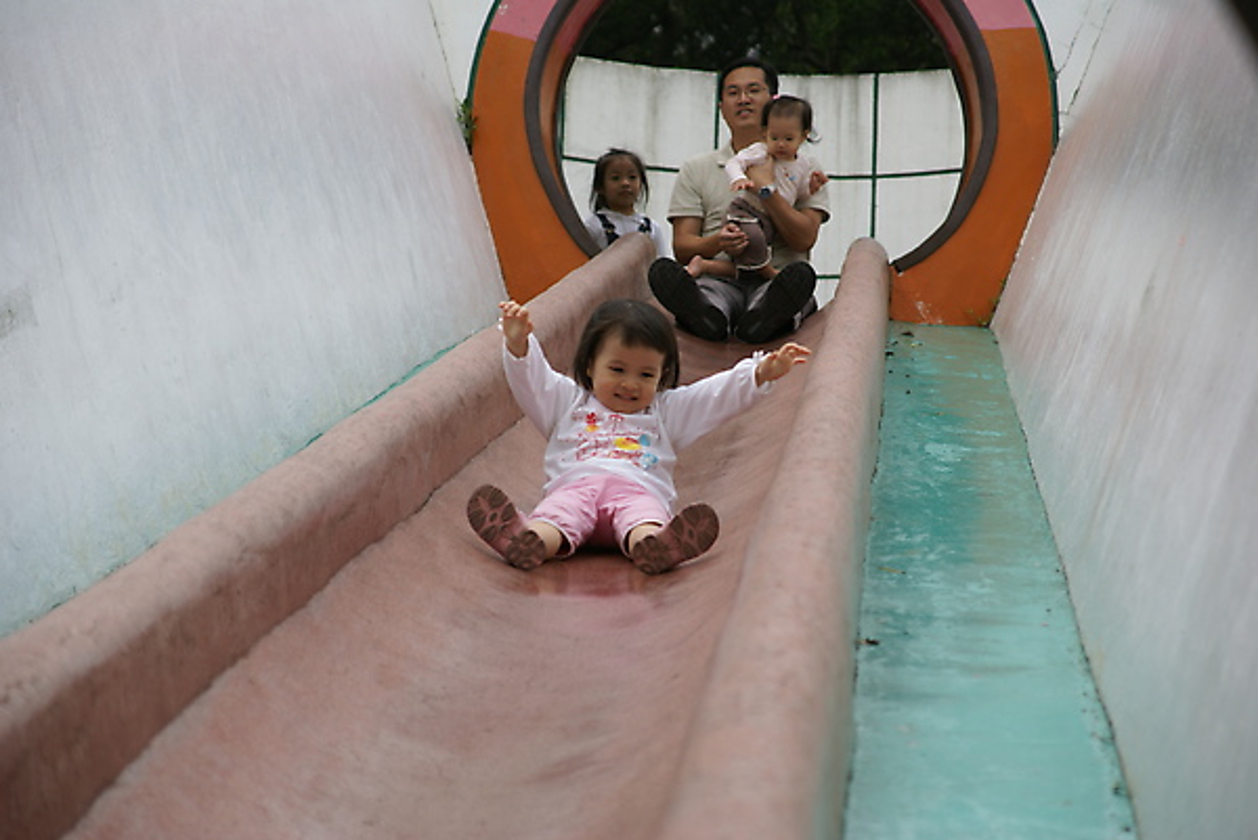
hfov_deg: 17.0
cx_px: 629
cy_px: 420
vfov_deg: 11.4
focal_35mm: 120
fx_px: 4196
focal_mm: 80
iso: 100
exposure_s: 1/400
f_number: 4.5
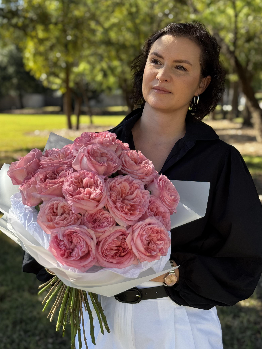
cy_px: 180
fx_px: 555
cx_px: 135
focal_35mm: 55
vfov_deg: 34.9
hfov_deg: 26.6
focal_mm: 6.76
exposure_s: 1/812
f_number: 1.78
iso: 64
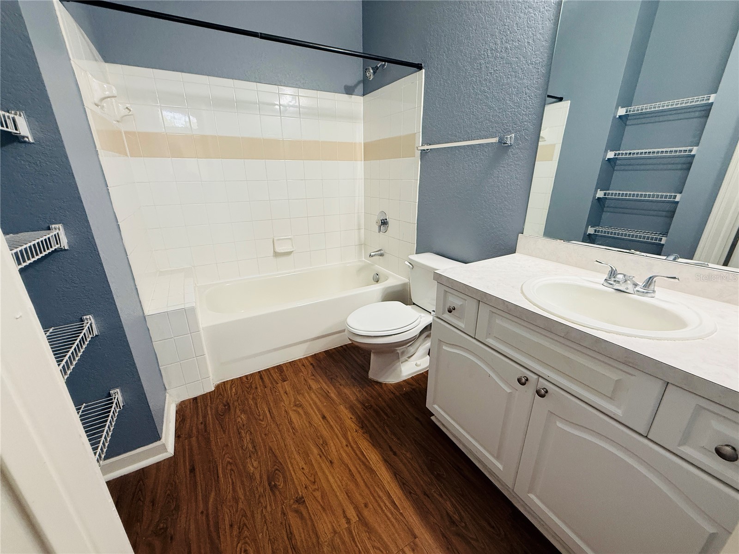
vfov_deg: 85.7
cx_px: 370
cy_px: 277
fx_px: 299
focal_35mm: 14
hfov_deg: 102.1
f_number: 2.2
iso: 200
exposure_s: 1/60
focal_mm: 2.22
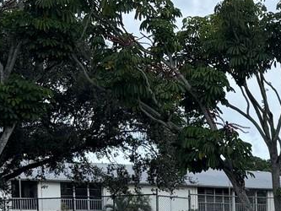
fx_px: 1015
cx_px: 381
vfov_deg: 11.3
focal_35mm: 125
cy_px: 336
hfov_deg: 14.9
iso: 50
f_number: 1.6
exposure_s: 1/1220
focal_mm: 5.96
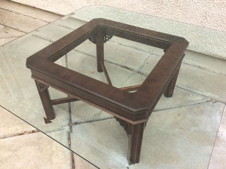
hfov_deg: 61.7
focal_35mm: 29
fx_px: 189
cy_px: 84
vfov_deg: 48.2
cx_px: 113
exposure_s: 1/933
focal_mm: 4.15
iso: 32
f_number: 2.2
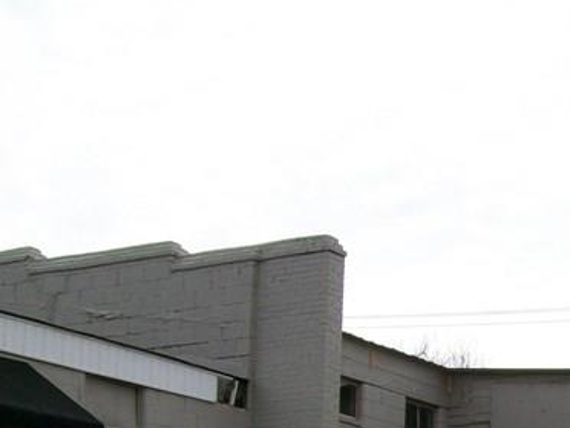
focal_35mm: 99
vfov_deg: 14.4
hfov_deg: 19.3
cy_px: 535
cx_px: 564
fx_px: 1630
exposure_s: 1/500
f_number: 4.8
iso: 64
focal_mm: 6
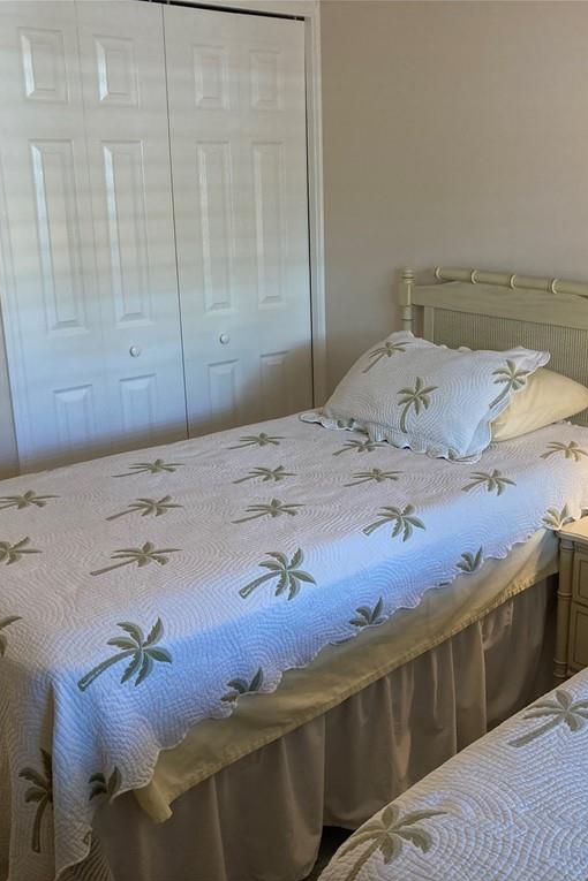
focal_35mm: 39
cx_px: 424
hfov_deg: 33.7
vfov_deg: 49.6
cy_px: 441
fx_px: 955
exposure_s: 1/60
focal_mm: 3.99
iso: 80
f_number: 1.8
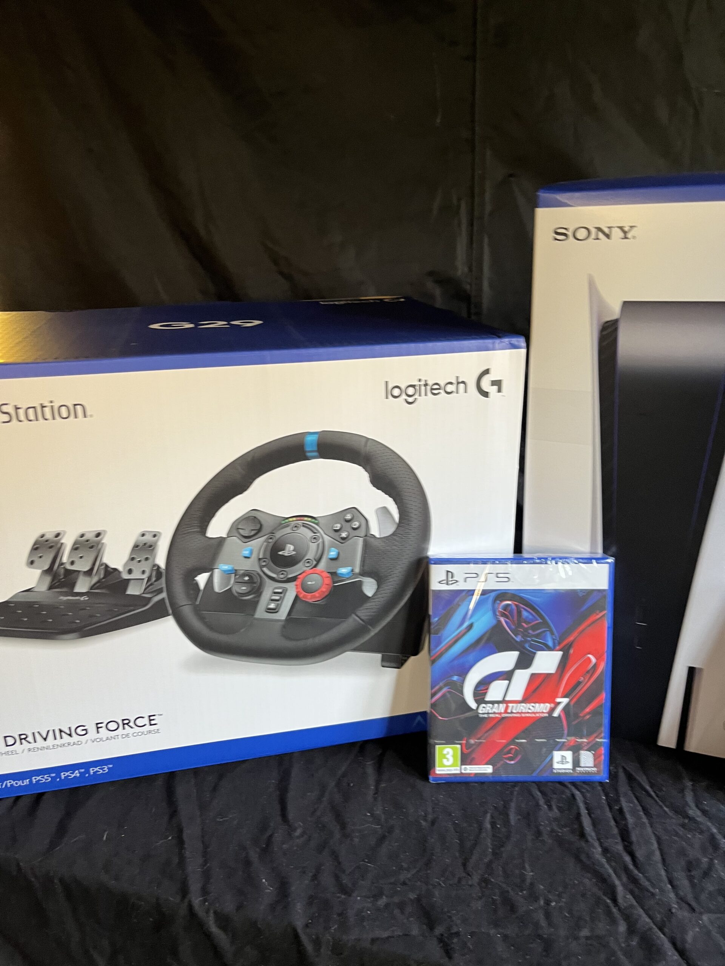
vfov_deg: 67.3
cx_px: 362
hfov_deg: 53.1
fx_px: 726
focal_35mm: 26
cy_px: 483
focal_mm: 5.1
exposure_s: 1/60
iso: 200
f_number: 1.6
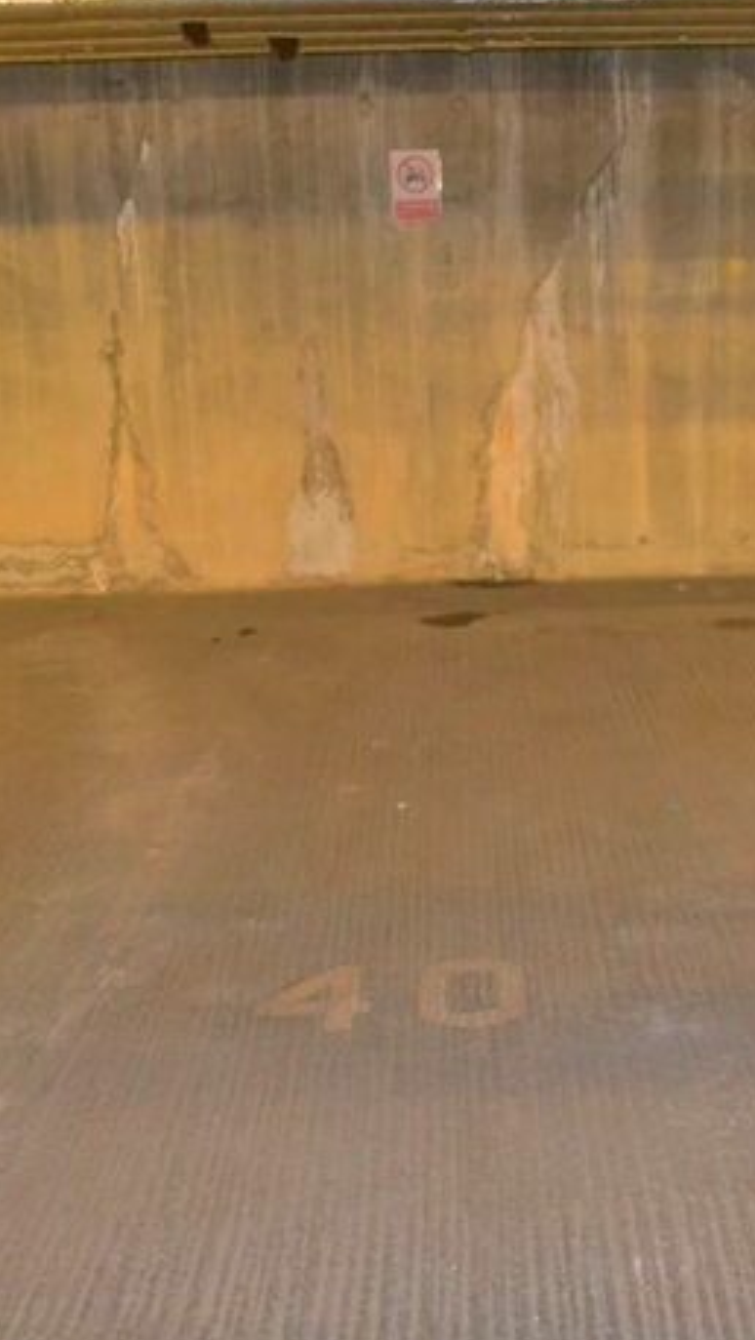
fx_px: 1706
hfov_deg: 24.5
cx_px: 626
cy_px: 666
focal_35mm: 48
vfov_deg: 42.9
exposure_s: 1/60
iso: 3200
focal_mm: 20
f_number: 3.8
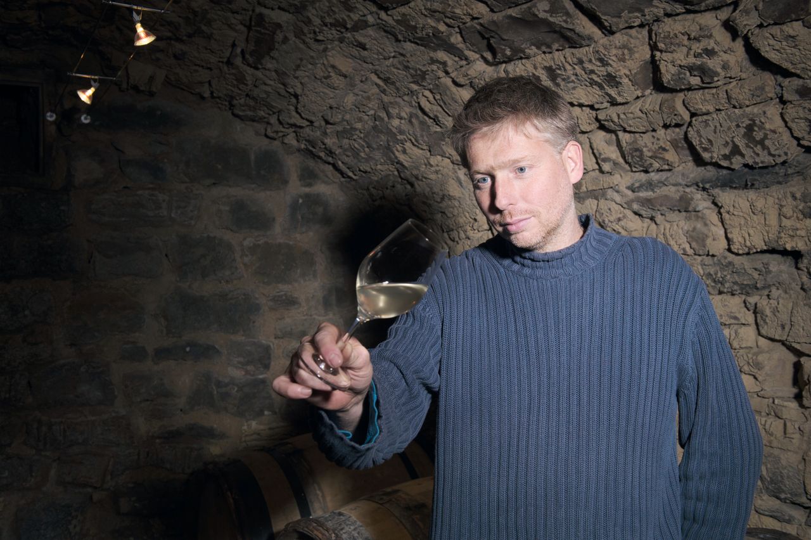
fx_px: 788
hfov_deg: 54.5
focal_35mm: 35
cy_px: 270
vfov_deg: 37.8
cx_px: 406
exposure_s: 1/500
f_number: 8
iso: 400
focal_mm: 35
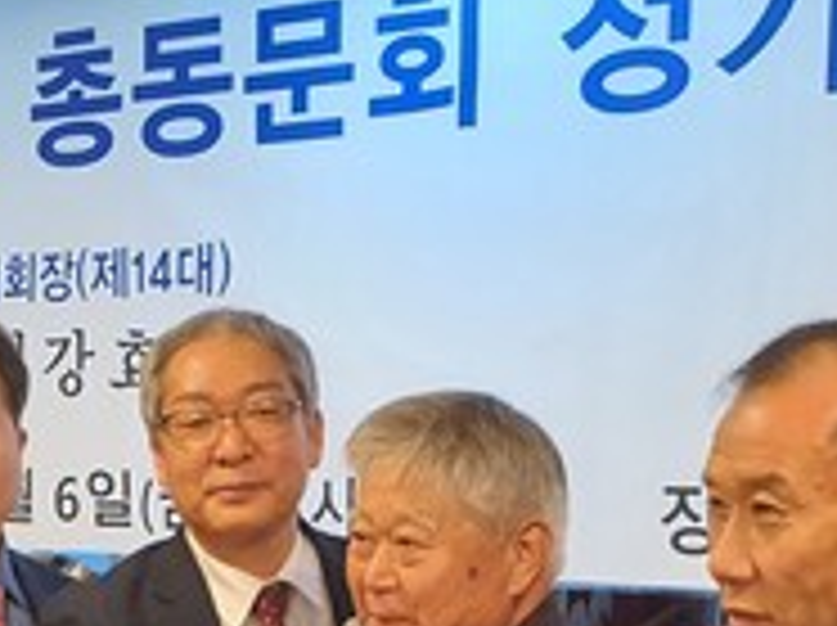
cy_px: 712
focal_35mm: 84
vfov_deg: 16.9
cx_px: 284
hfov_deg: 23.2
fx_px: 2028
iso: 250
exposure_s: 1/120
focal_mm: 4.3
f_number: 2.4
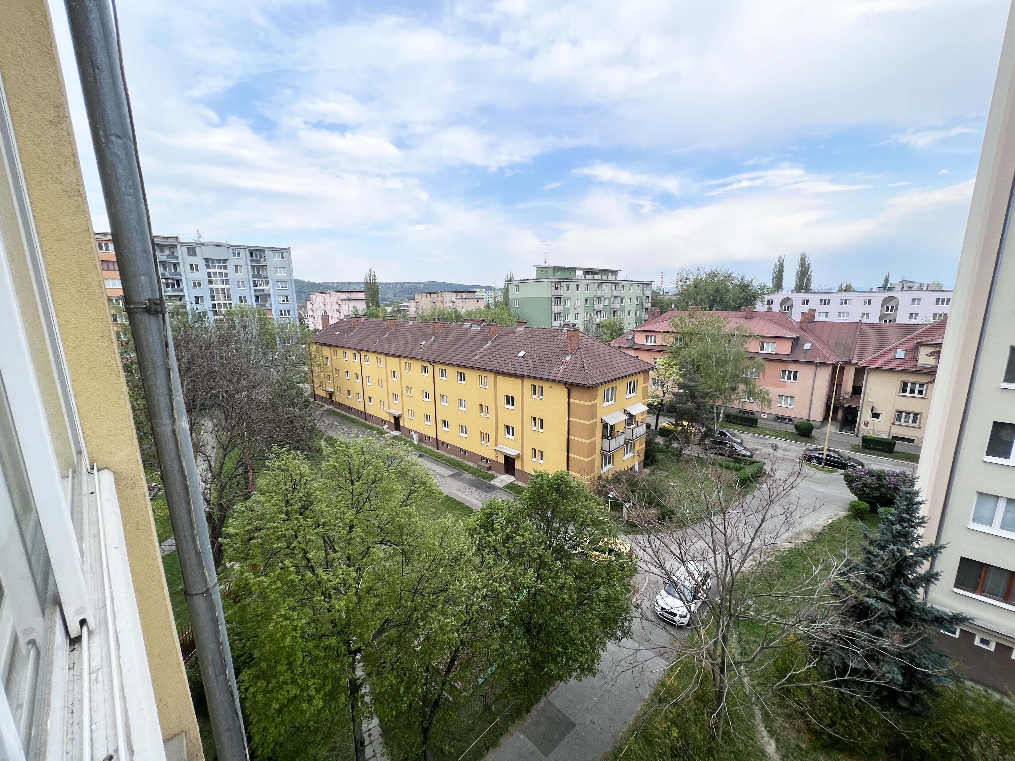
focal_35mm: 13
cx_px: 508
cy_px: 380
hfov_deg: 106.2
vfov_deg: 89.9
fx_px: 381
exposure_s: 1/881
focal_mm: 1.57
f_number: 1.8
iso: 32
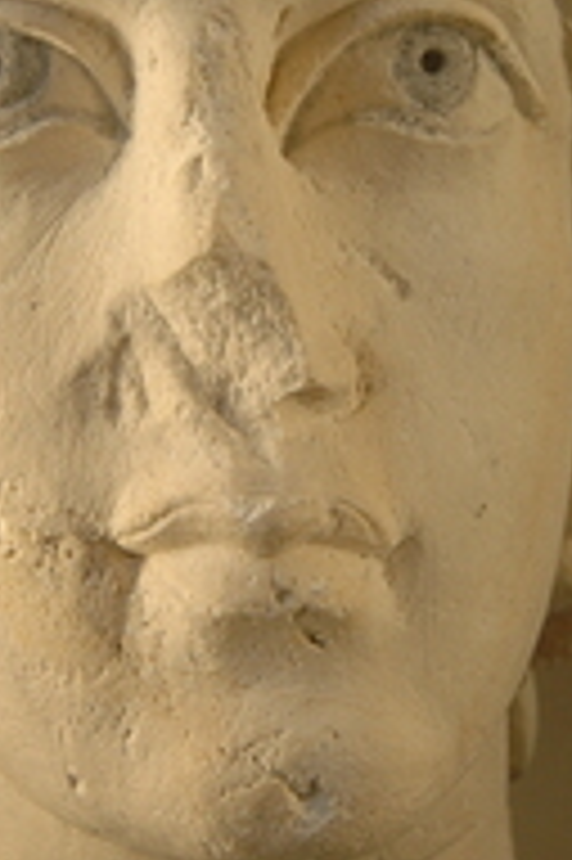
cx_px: 239
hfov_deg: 16.4
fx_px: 1982
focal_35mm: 83
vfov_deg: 24.4
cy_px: 308
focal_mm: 16
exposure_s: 1/40
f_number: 5.3
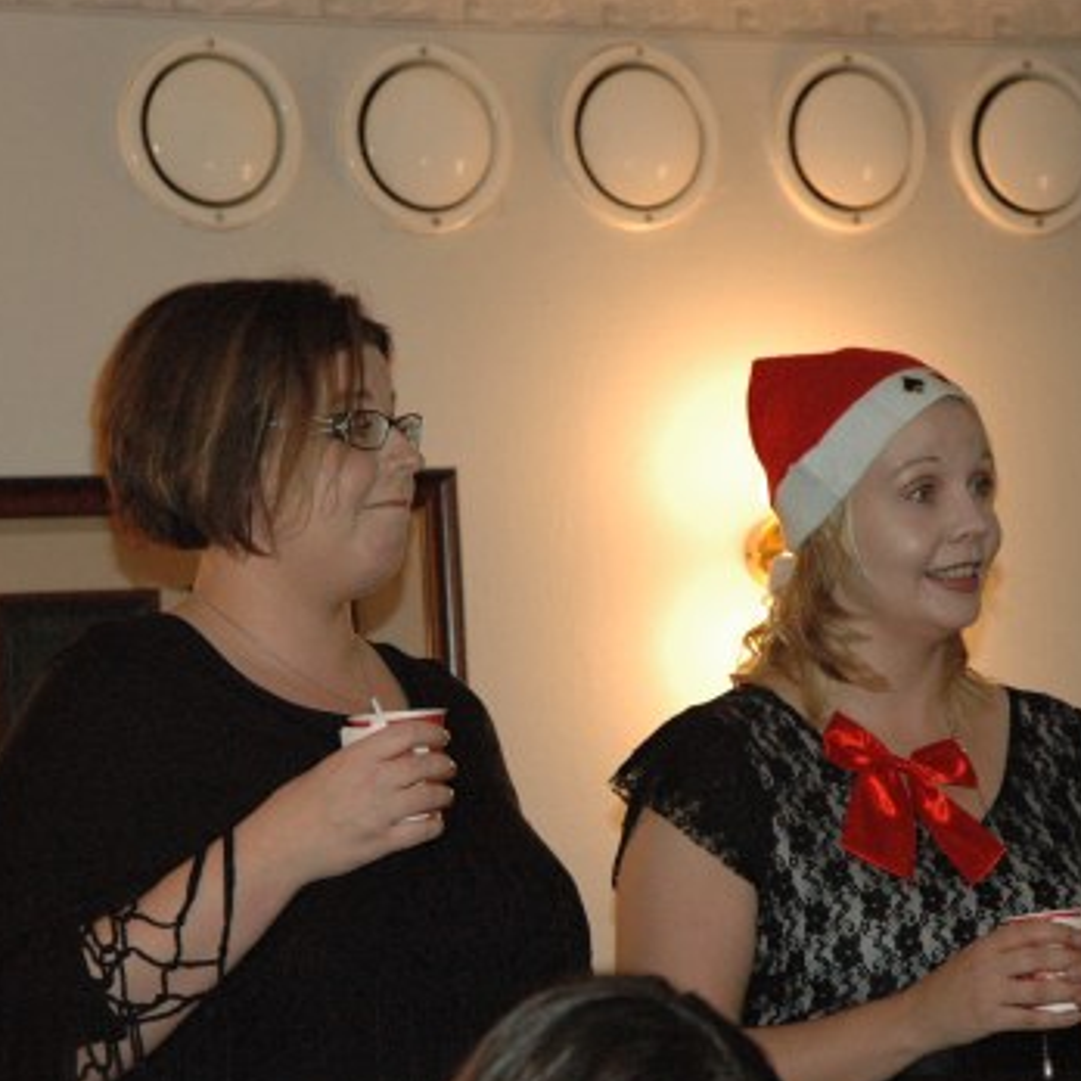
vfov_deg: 13.2
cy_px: 603
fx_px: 4664
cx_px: 615
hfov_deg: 13.2
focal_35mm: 132
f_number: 5
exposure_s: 1/60
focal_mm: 60
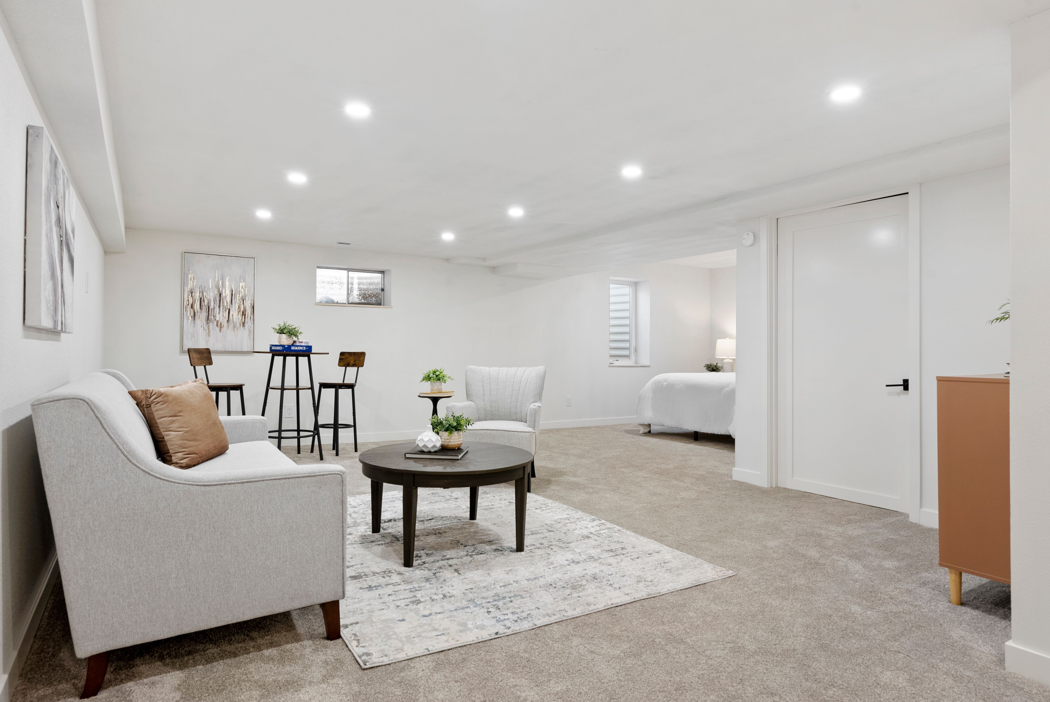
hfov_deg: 81.2
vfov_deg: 59.6
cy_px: 351
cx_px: 525
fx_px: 613
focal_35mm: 21
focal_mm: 21
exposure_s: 1/5
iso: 640
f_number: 9
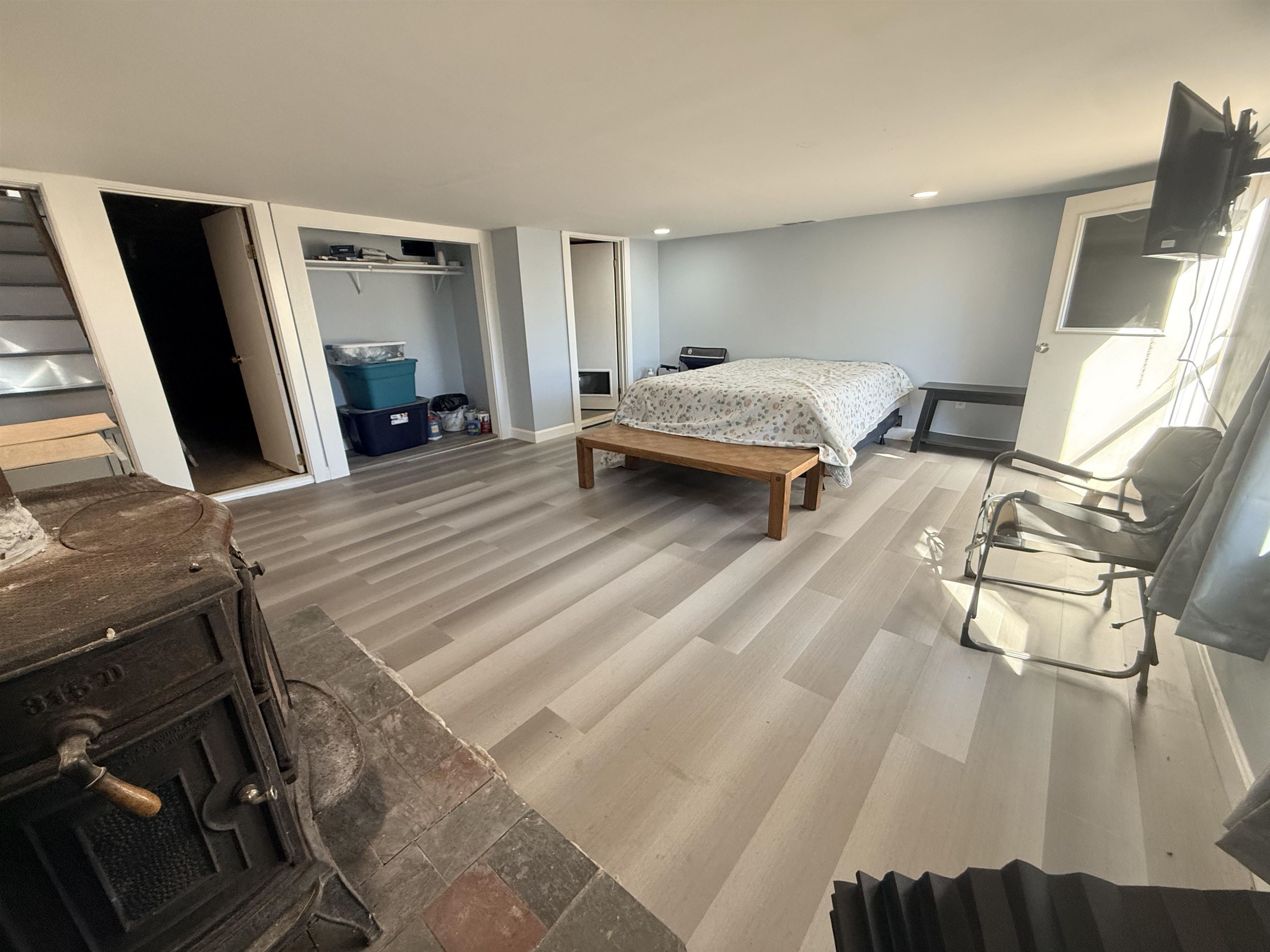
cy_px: 476
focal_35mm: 14
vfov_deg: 85.7
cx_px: 635
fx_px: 514
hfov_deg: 102.1
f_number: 2.2
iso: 250
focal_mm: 2.22
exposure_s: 1/120
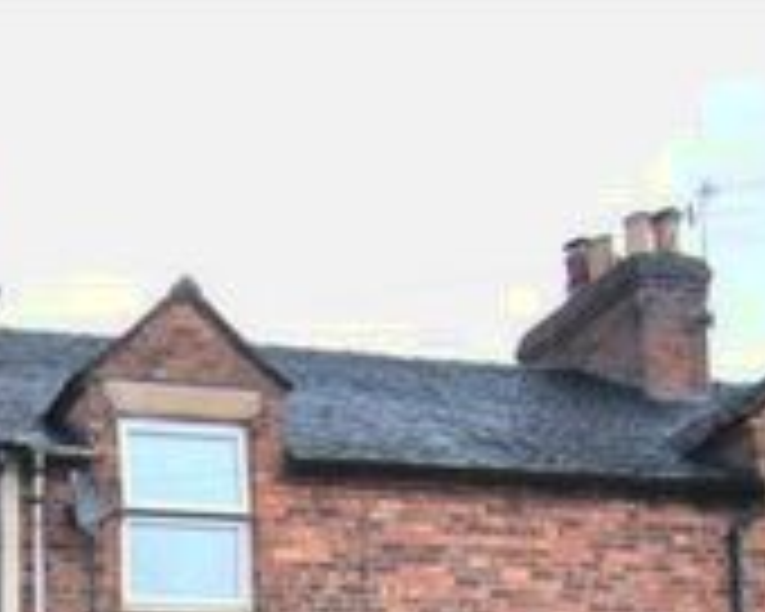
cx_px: -274
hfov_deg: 26.6
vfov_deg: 20.2
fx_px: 1313
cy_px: 1046
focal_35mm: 58
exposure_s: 1/30
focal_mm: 10
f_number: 4.5
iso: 400
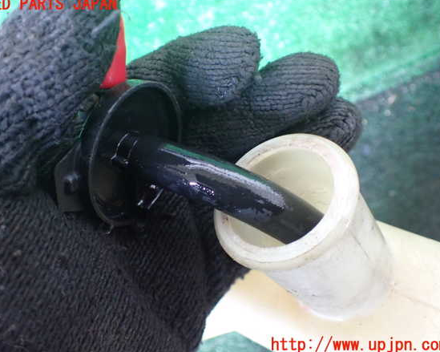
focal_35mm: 32
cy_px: 175
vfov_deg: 45.8
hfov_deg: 55.7
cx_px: 212
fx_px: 417
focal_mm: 5.4
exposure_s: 1/30
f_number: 2.3
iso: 1000
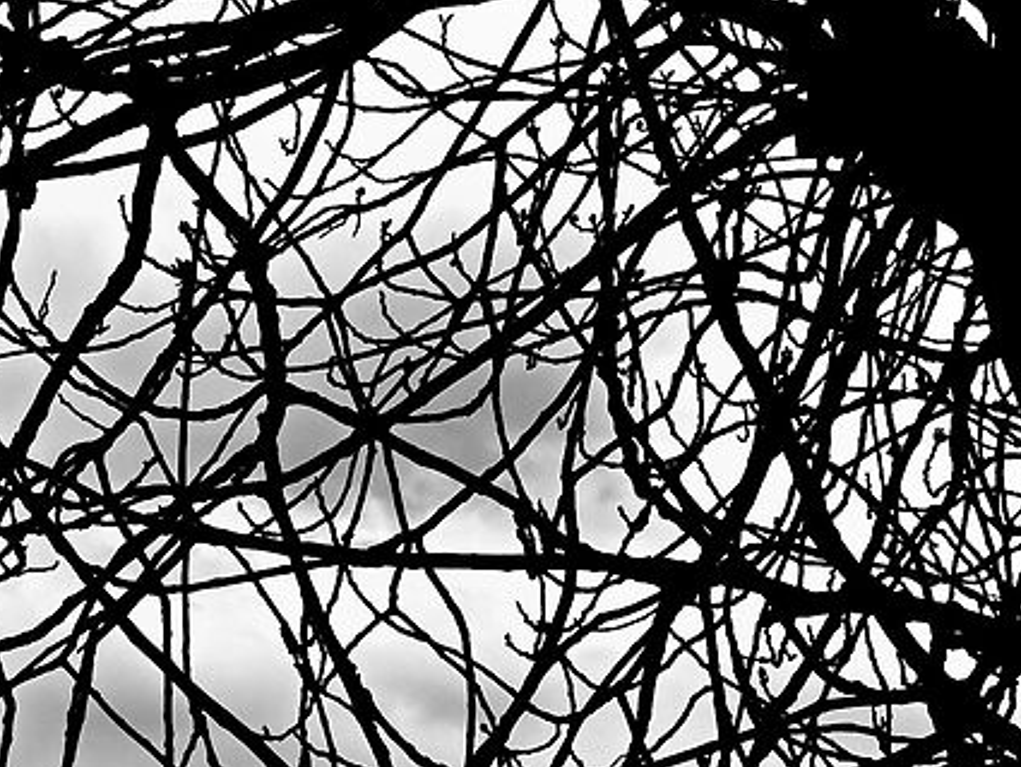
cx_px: 214
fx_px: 2242
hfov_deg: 25.2
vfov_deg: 18.5
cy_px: -107
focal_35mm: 76
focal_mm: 14
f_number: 2.8
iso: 720
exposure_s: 1/125
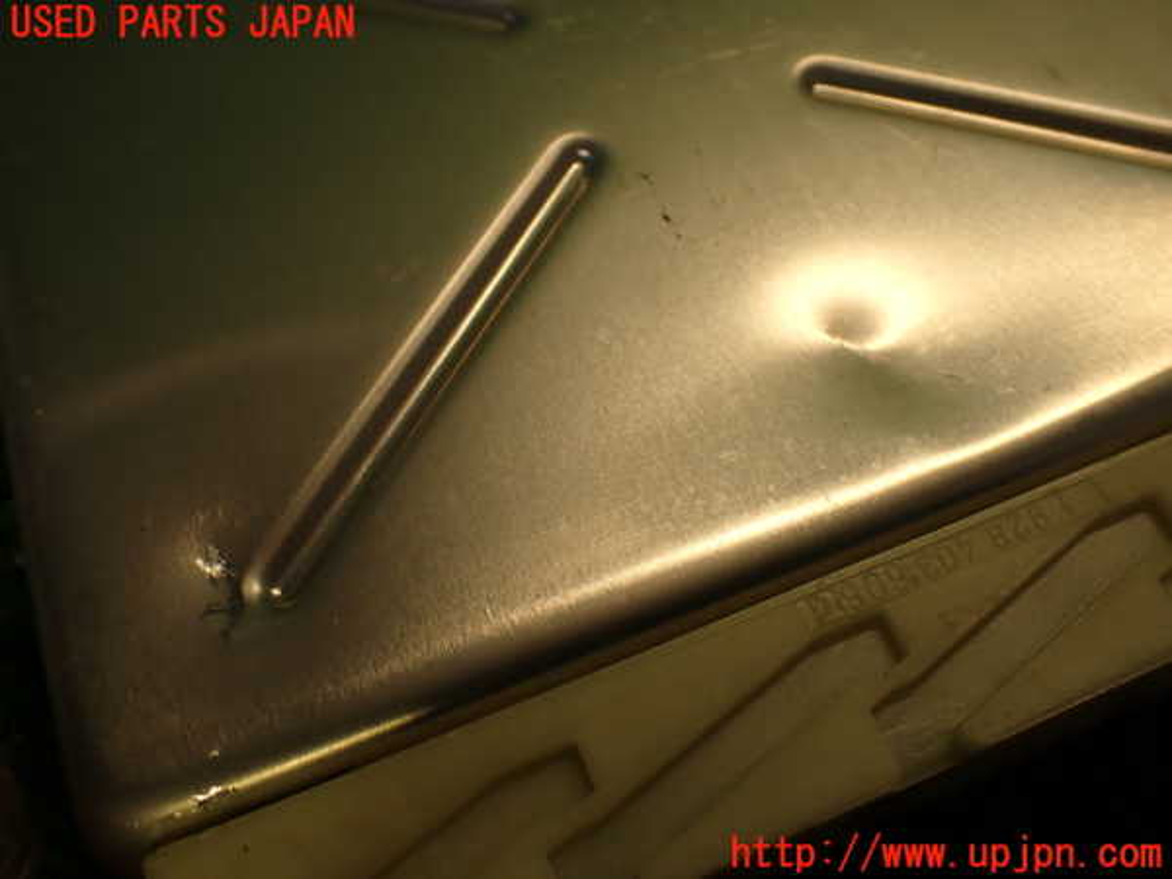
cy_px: 440
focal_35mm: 32
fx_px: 1083
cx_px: 586
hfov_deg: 56.8
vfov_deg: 44.2
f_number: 2.4
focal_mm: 5.79
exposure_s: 1/80
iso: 100
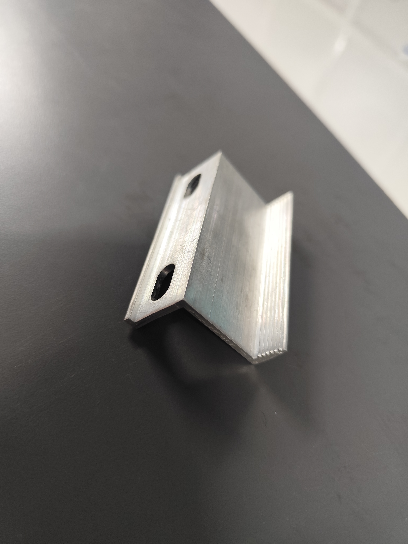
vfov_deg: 73.9
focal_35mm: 23
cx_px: 204
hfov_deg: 58.9
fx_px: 361
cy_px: 272
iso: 500
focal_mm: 6.19
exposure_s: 1/50
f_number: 1.65
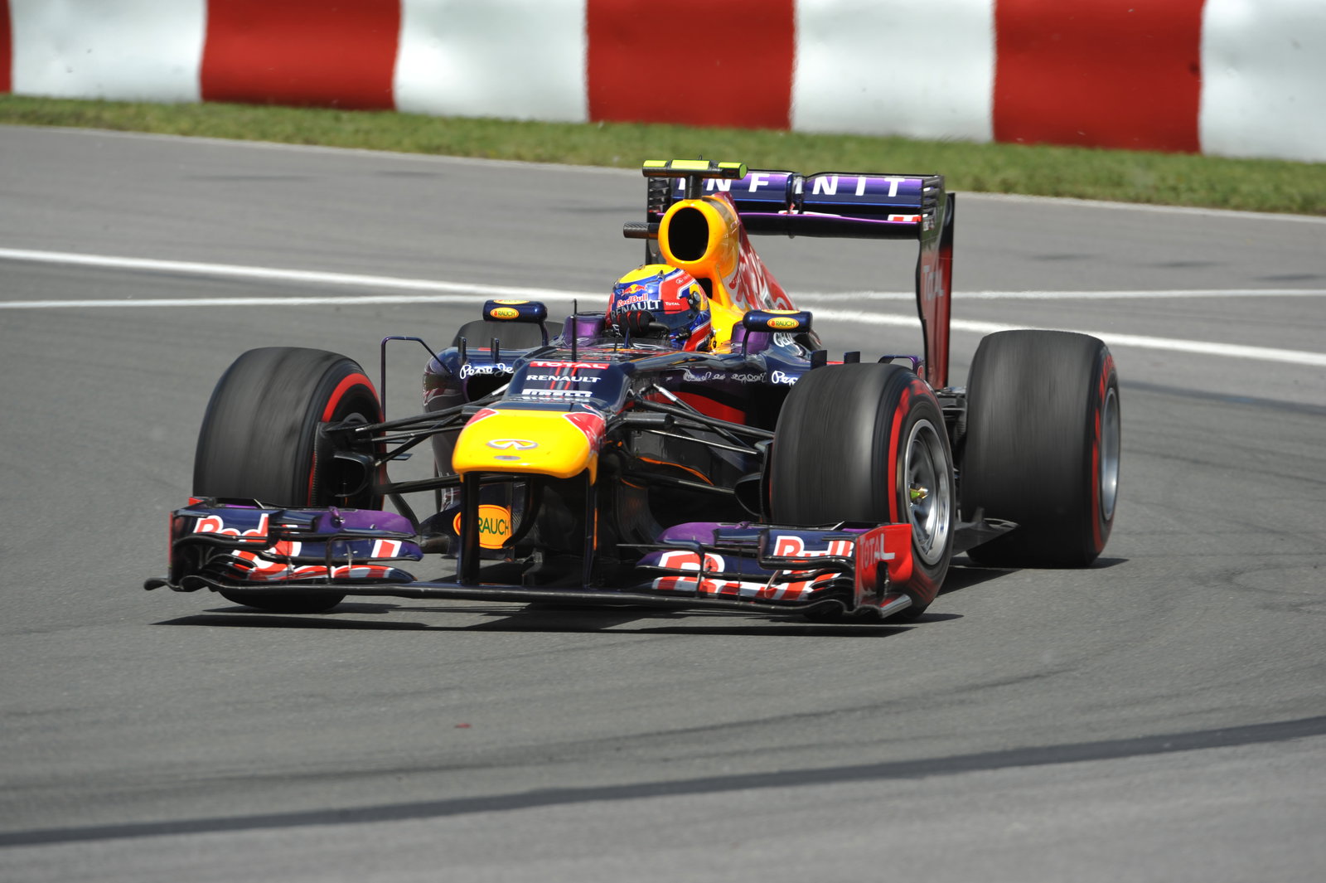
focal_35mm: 400
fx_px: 14725
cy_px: 442
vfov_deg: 3.4
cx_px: 663
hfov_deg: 5.2
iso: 100
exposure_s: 1/400
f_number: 8
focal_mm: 400
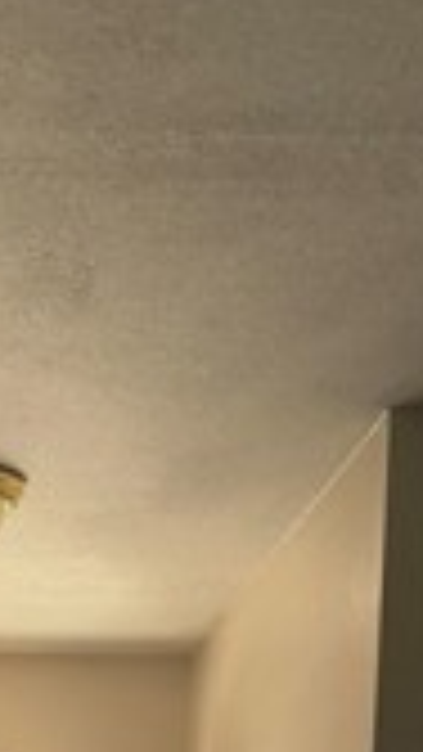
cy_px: 1306
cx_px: -122
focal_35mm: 100
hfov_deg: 11.8
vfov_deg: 17.7
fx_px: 1993
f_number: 1.78
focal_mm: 6.76
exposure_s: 1/224
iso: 160
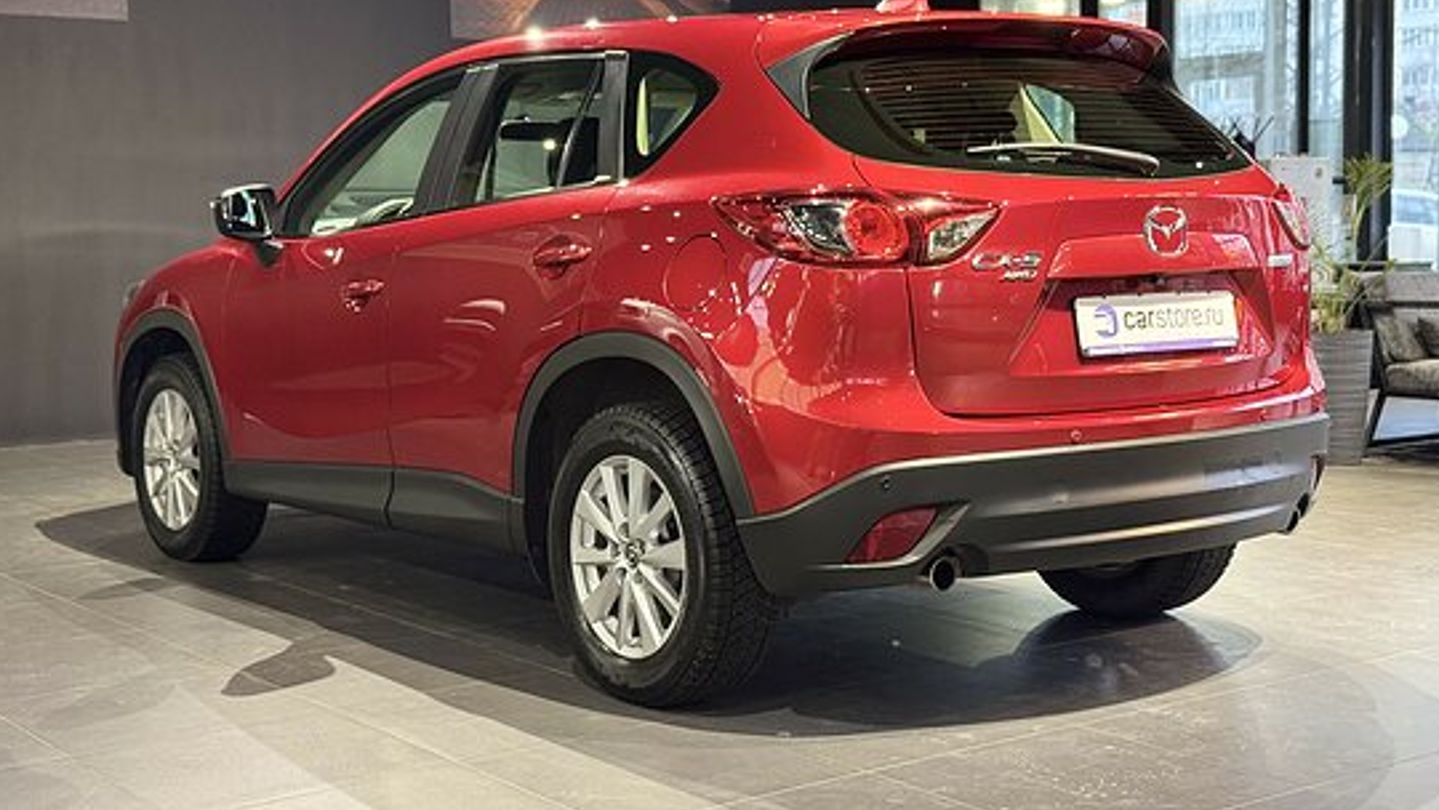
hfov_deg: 39.2
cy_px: 336
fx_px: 2023
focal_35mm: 53
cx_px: 717
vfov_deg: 22.6
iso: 400
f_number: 1.78
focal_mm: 6.76
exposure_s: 1/33
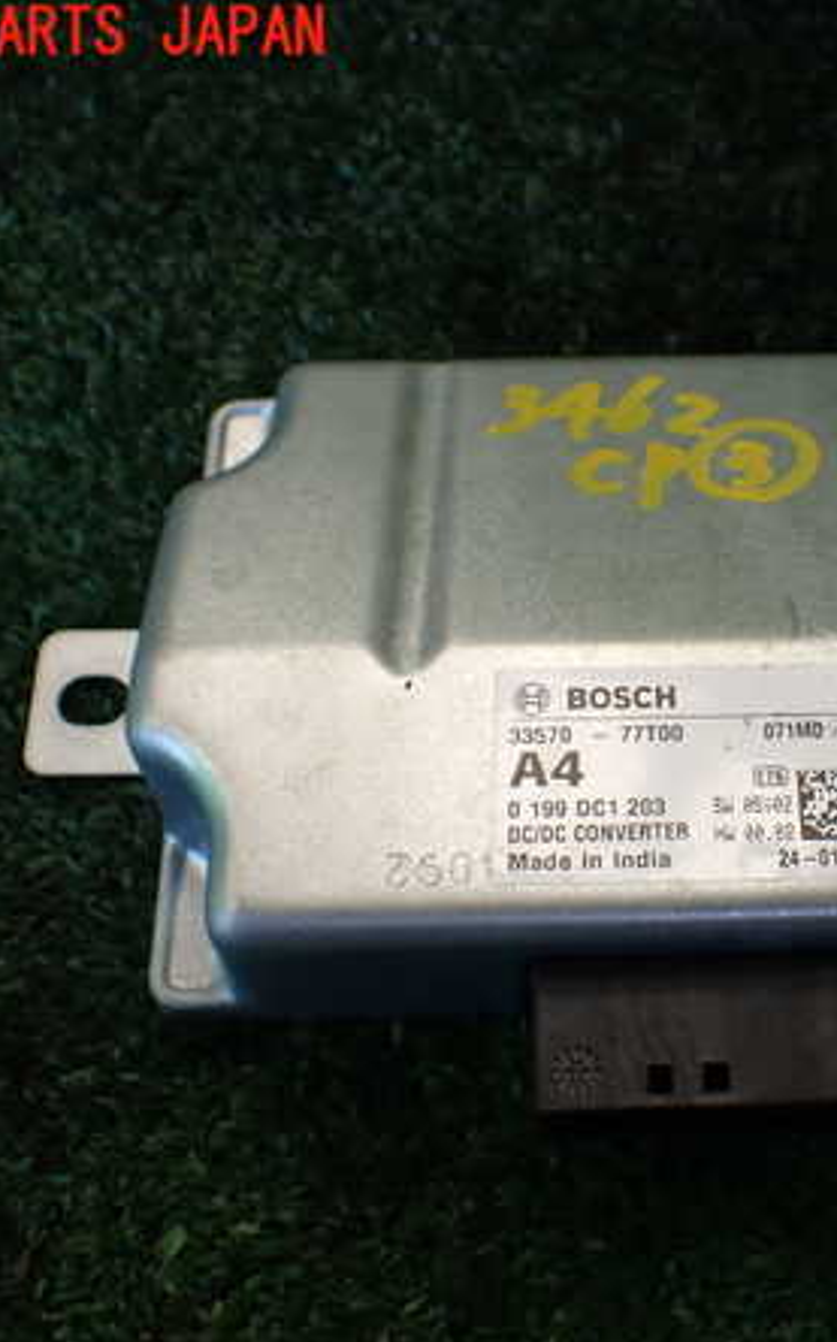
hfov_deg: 29.1
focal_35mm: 43
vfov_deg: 46.2
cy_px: 677
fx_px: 1571
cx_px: 683
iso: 100
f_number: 2.3
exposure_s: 1/160
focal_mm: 5.4
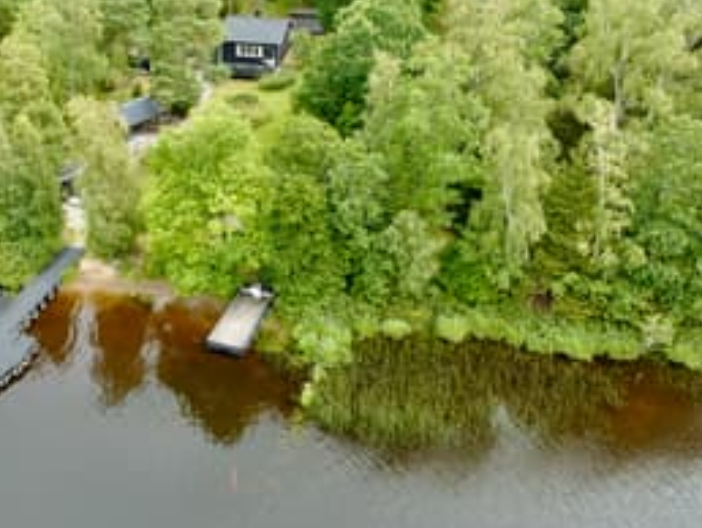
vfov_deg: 36.5
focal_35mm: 39
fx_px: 792
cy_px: 180
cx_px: 242
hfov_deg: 47.2
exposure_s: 1/1250
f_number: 2.8
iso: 330
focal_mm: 12.29
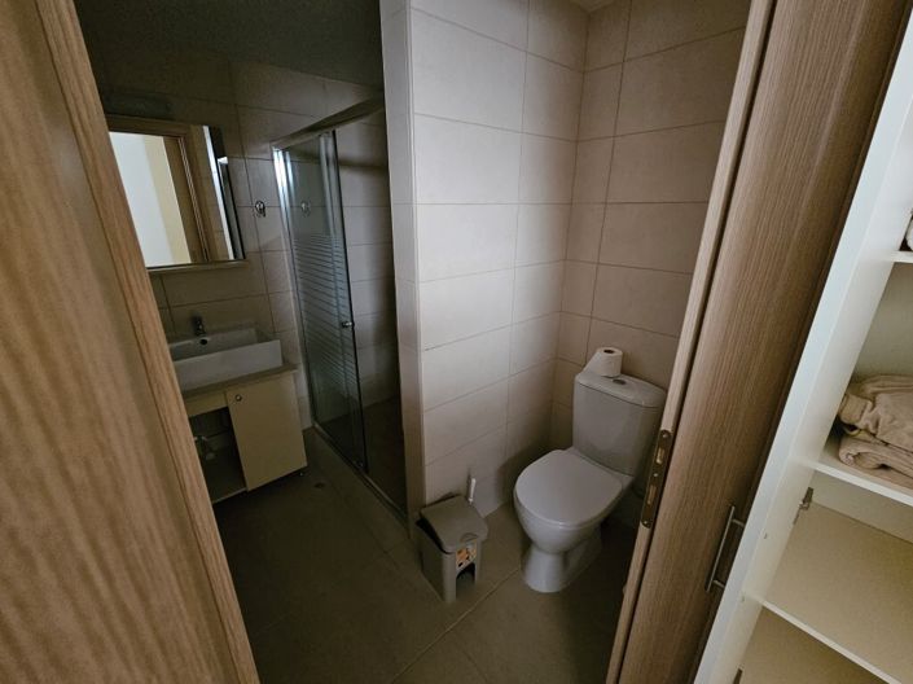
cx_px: 456
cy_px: 342
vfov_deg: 89.9
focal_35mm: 13
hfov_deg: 106.2
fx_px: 343
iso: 1250
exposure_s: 1/25
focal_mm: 2.2
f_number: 2.2
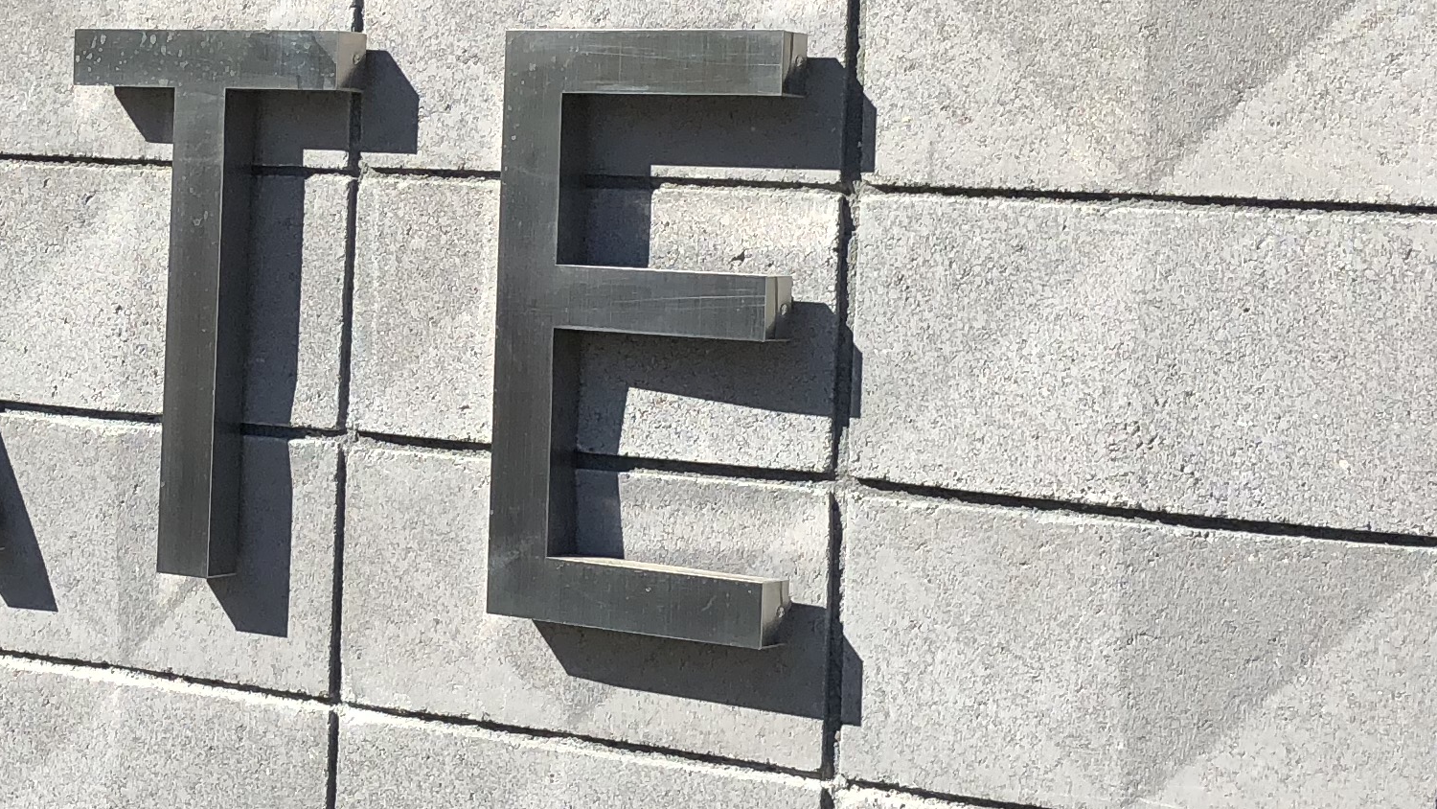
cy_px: 215
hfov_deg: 25.5
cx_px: 334
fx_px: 3125
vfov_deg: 14.7
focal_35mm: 82
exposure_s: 1/1200
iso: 20
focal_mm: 4
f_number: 1.8
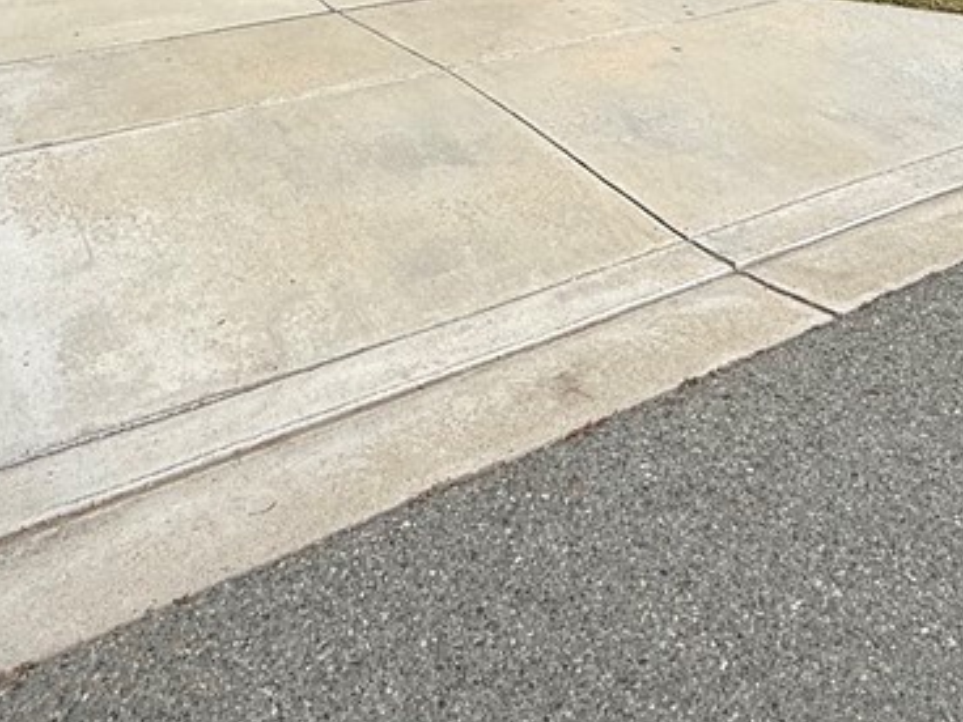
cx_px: 474
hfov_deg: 47.9
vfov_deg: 29.6
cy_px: -215
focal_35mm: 39
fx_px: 1085
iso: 50
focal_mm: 2.22
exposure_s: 1/3289
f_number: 2.2
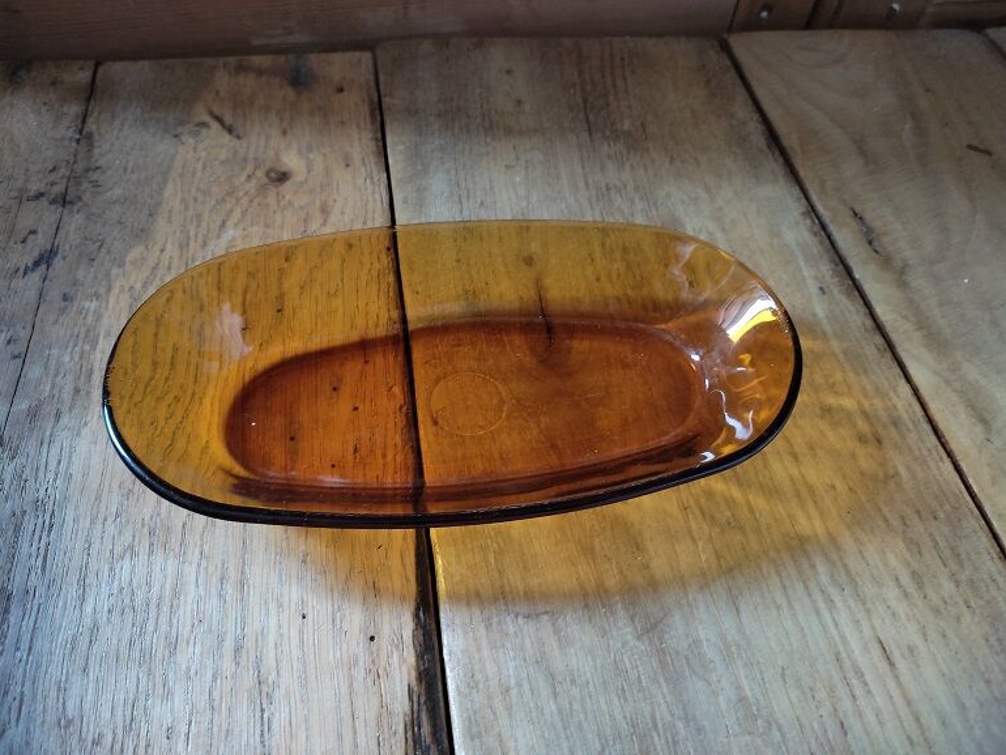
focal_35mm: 27
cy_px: 368
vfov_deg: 51.4
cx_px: 496
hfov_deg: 65.3
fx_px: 785
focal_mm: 4.74
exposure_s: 1/20
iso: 1179
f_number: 1.79
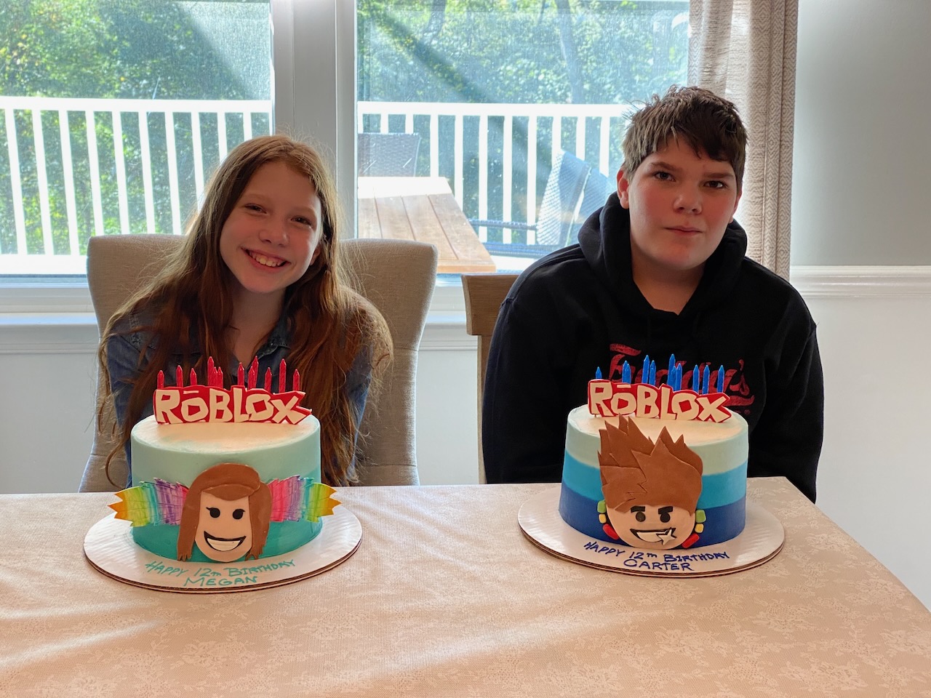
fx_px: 1399
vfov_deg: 28.0
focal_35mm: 52
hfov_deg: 36.8
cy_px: 349
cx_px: 466
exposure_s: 1/60
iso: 64
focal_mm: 6
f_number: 2
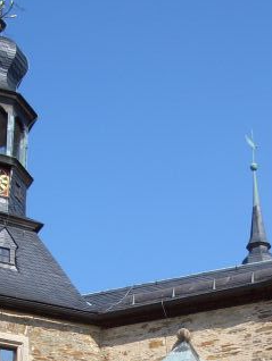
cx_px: 121
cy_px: 396
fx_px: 921
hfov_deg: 16.8
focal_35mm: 88
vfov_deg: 21.1
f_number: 4.3
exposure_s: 1/320
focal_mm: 5.8
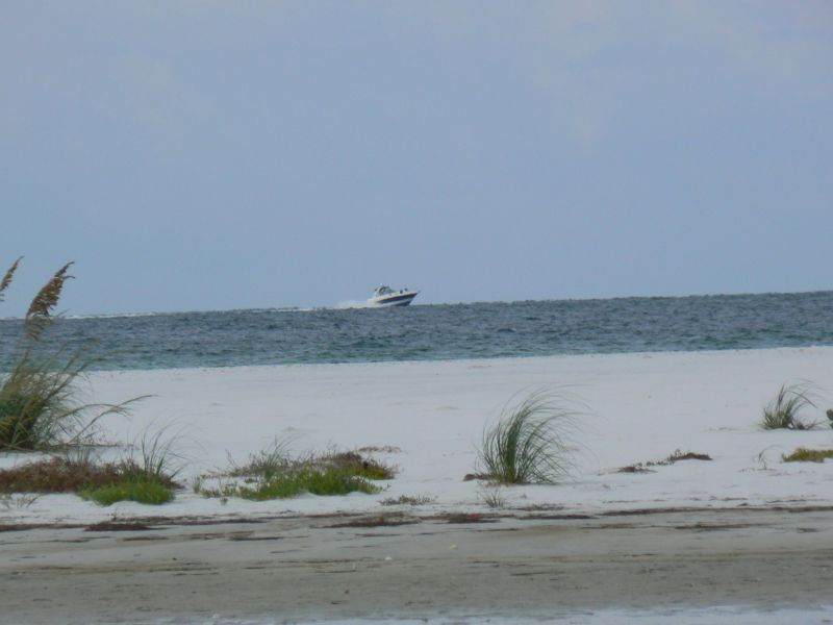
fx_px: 10396
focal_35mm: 432
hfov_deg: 4.6
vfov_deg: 3.4
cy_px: 312
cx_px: 416
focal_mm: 72
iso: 80
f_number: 7.1
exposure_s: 1/400
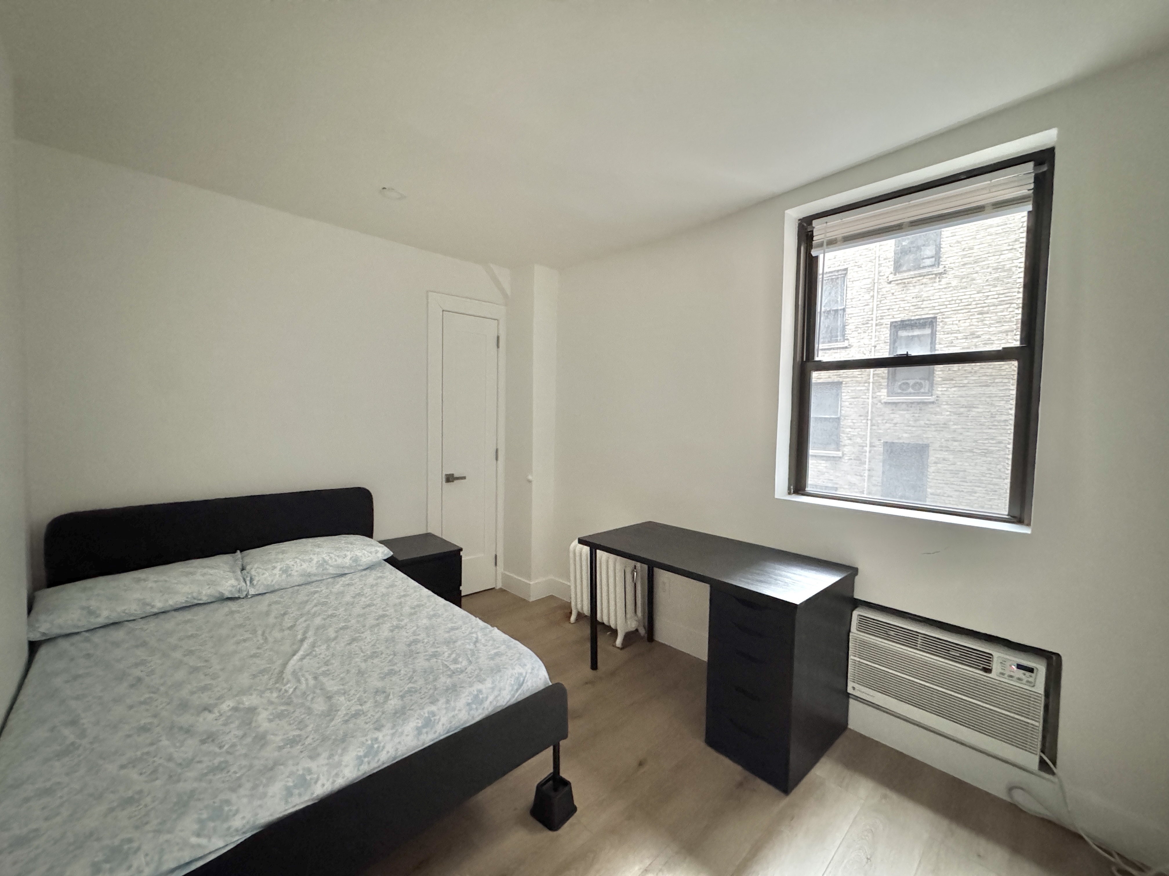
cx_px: 584
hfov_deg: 102.1
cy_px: 438
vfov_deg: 85.7
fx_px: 473
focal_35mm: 14
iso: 1250
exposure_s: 1/40
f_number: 2.2
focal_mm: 2.22
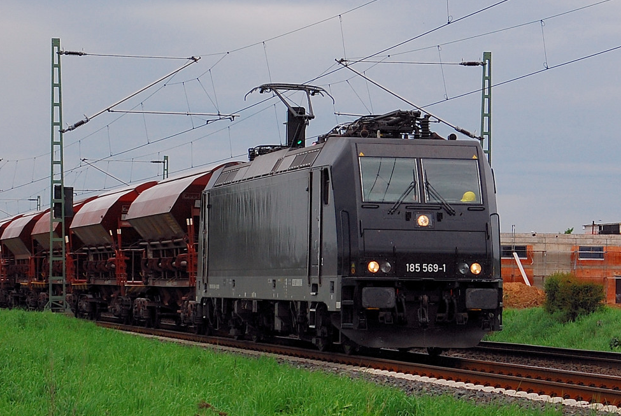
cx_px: 304
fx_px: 1796
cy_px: 206
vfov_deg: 13.2
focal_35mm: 104
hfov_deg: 19.6
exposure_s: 1/800
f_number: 8
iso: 400
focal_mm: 66
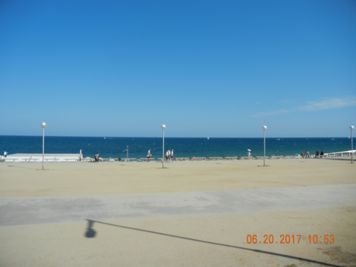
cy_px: 134
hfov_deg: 60.0
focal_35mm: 30
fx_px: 309
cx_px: 178
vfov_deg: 46.8
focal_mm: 5.4
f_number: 7
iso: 160
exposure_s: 1/641
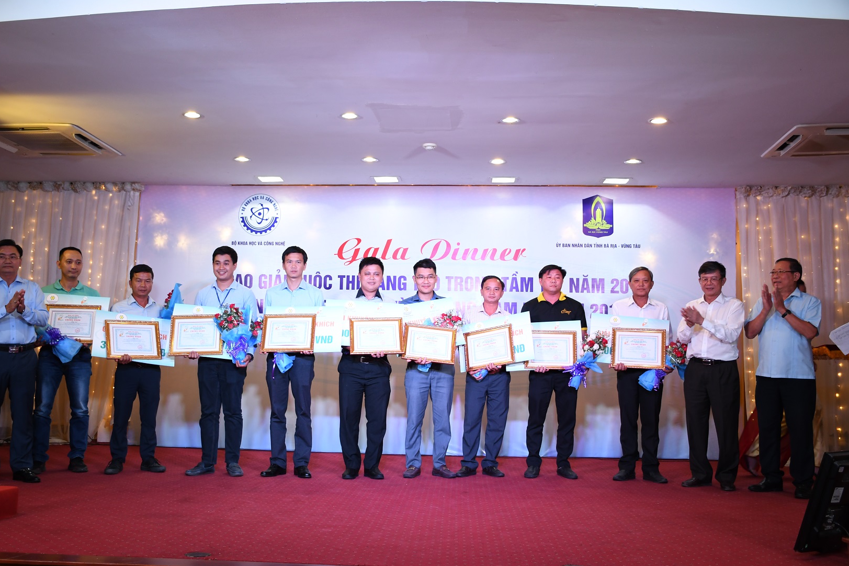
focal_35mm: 35
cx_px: 412
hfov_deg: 54.4
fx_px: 825
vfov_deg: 37.9
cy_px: 288
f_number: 3.8
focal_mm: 23
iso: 640
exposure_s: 1/100
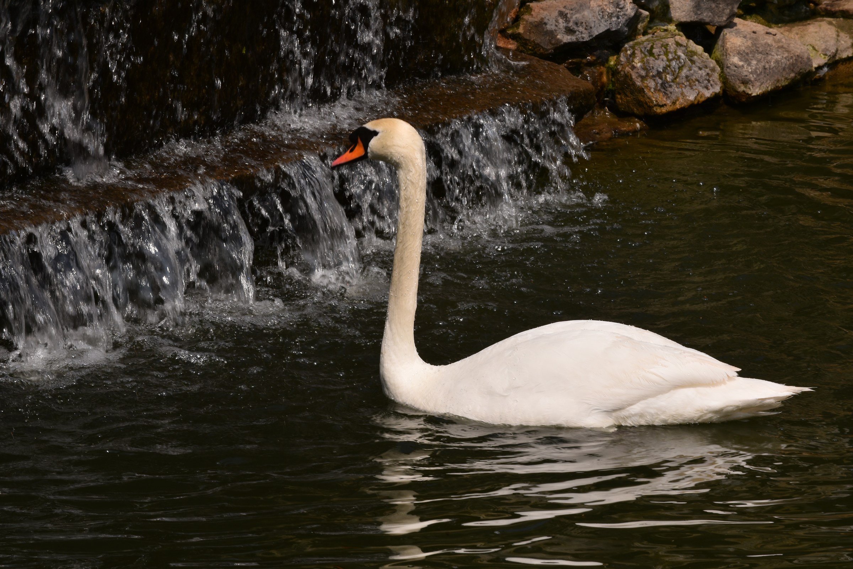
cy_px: 284
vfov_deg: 6.9
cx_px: 426
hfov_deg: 10.3
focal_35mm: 200
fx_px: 4740
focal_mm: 200
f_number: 20
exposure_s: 1/160
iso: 220
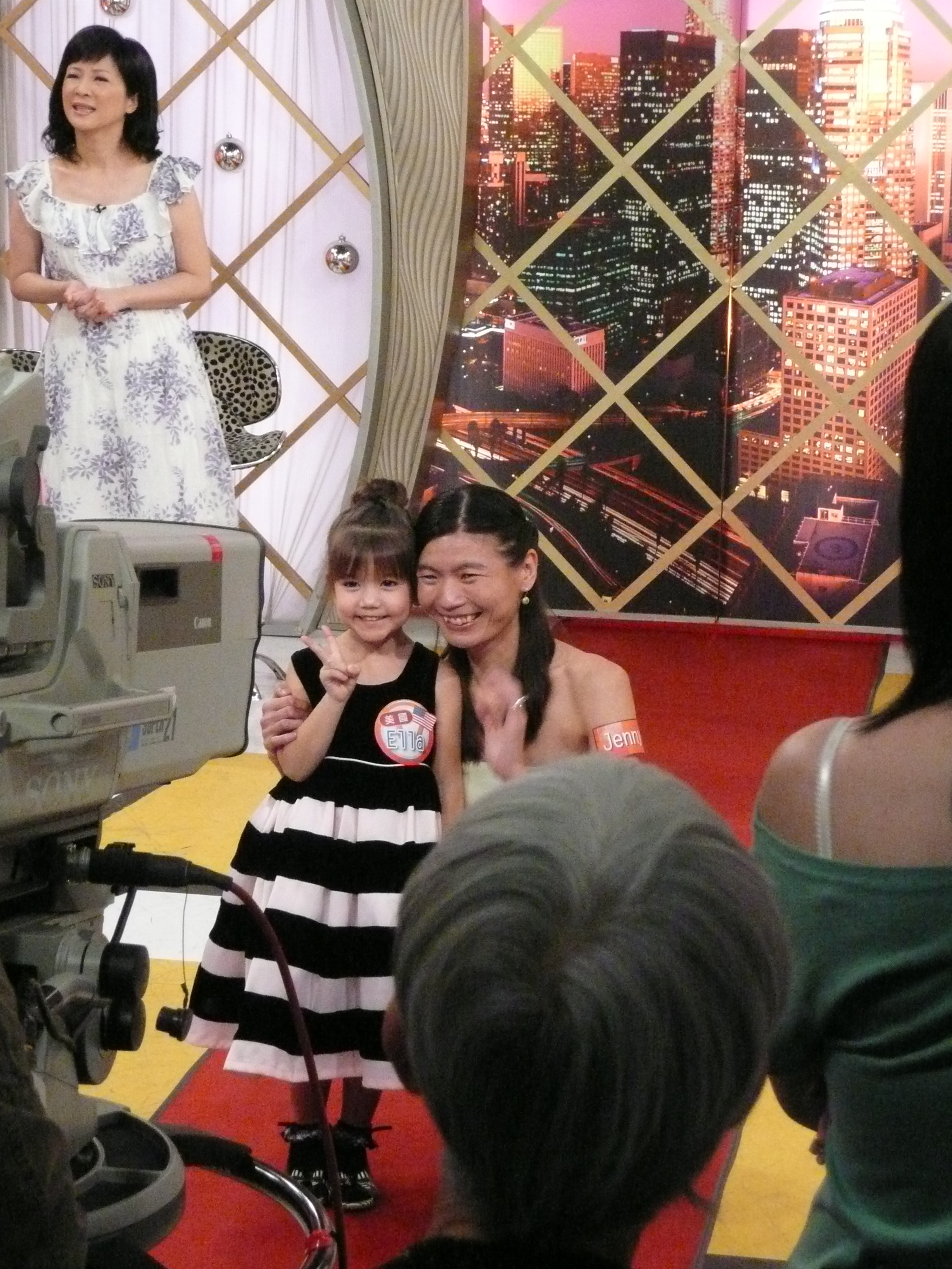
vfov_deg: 19.1
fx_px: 3777
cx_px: 476
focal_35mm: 103
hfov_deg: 14.4
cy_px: 634
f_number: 4.7
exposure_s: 1/80
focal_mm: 16.9
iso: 800
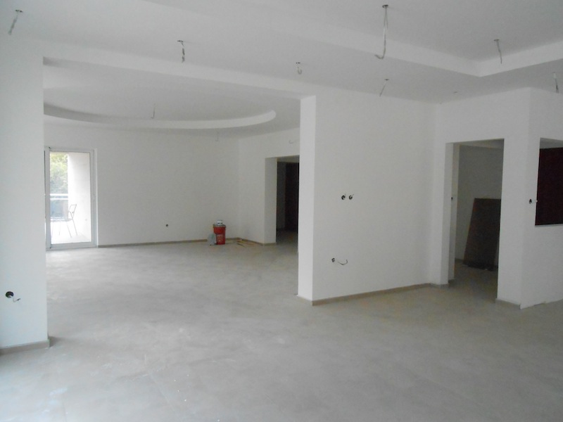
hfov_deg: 67.3
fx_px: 423
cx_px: 282
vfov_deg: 53.1
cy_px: 211
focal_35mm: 26
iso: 800
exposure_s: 1/80
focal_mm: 4.6
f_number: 3.5
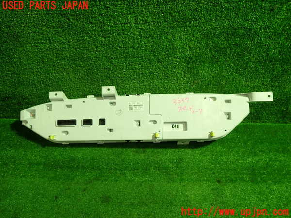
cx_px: 146
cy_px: 109
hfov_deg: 60.0
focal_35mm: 30
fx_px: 252
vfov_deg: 46.8
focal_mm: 5.4
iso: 200
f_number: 2.3
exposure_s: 1/40
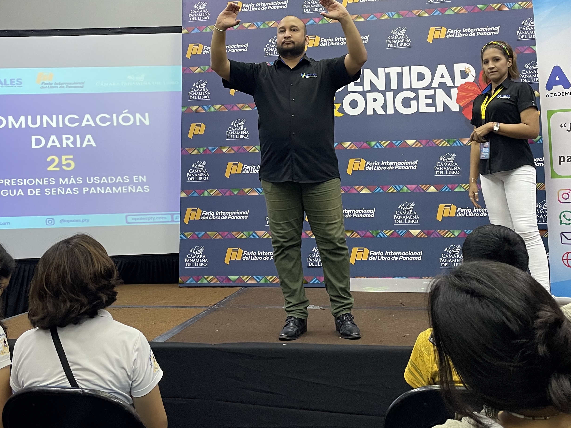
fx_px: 709
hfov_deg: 43.8
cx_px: 261
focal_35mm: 43
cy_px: 109
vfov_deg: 33.0
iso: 160
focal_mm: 4.2
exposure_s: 1/60
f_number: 1.6
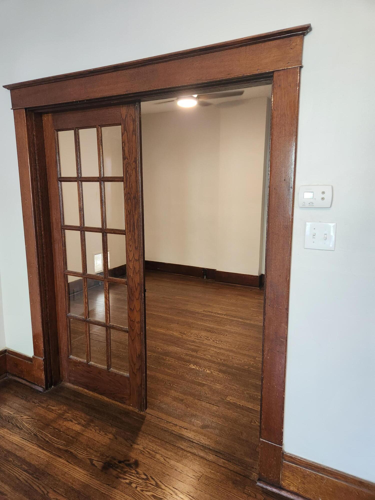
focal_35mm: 23
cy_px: 250
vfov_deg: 73.9
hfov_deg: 58.9
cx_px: 188
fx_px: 332
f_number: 1.8
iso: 500
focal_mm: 5.4
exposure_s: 1/120
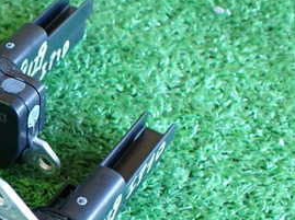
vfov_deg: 21.7
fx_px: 570
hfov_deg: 26.8
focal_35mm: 67
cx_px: -23
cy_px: 169
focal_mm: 5.4
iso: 800
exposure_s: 1/30
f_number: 2.3
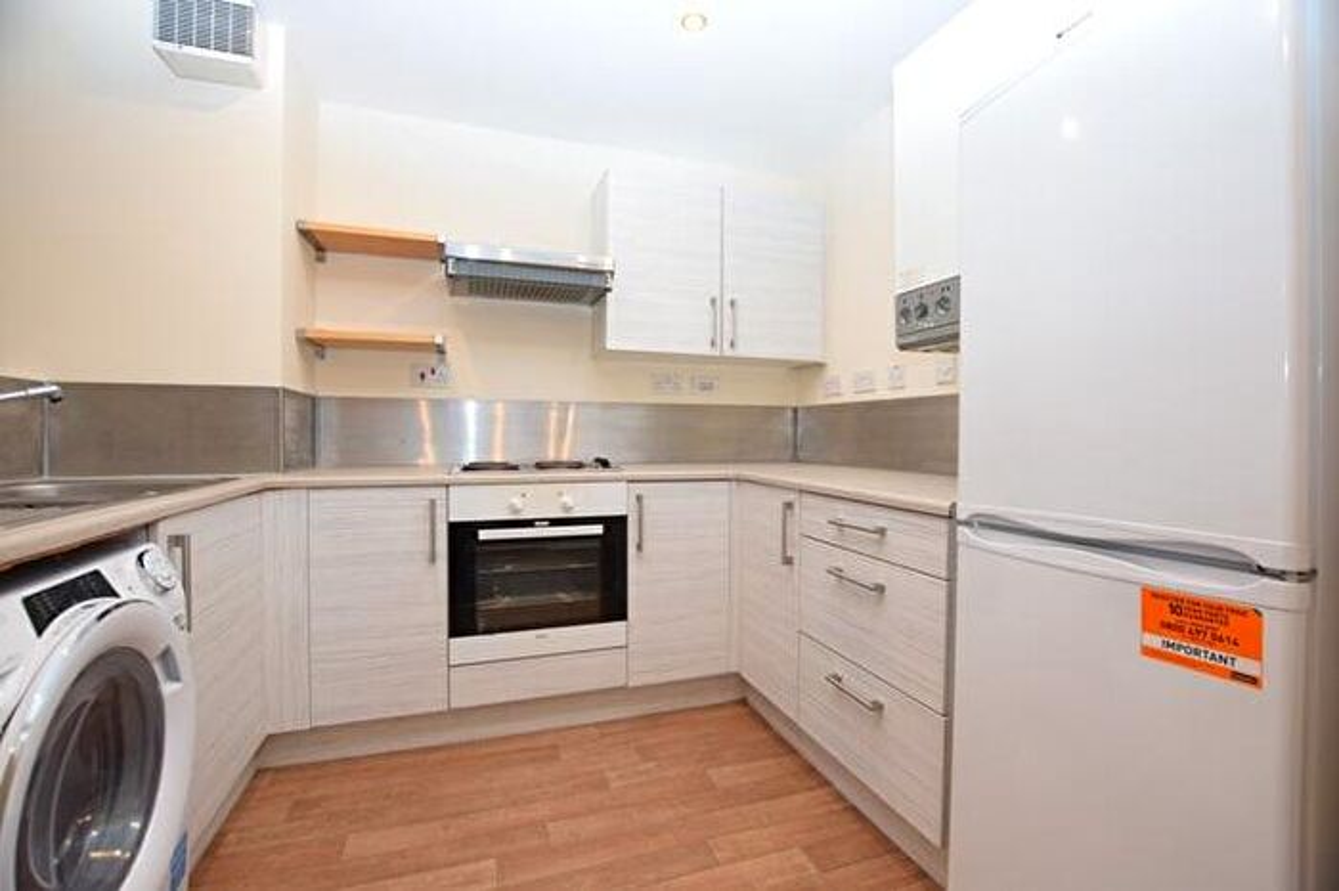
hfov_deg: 100.4
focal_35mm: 15
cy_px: 446
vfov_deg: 77.3
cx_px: 670
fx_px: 558
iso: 800
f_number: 4.5
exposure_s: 1/80
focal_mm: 10
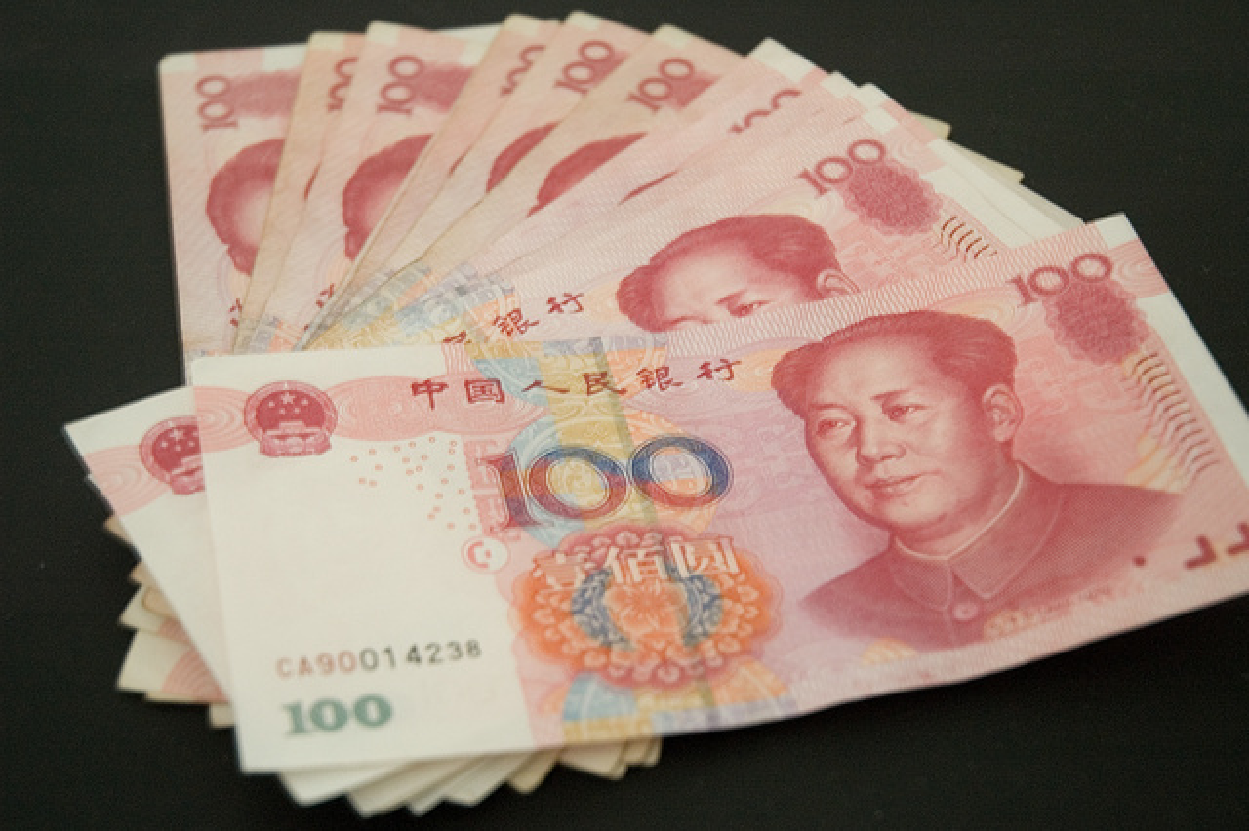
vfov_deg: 20.6
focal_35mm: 66
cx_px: 624
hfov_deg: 30.5
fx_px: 2289
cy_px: 416
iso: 200
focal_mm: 44
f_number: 4.5
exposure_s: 1/1.67
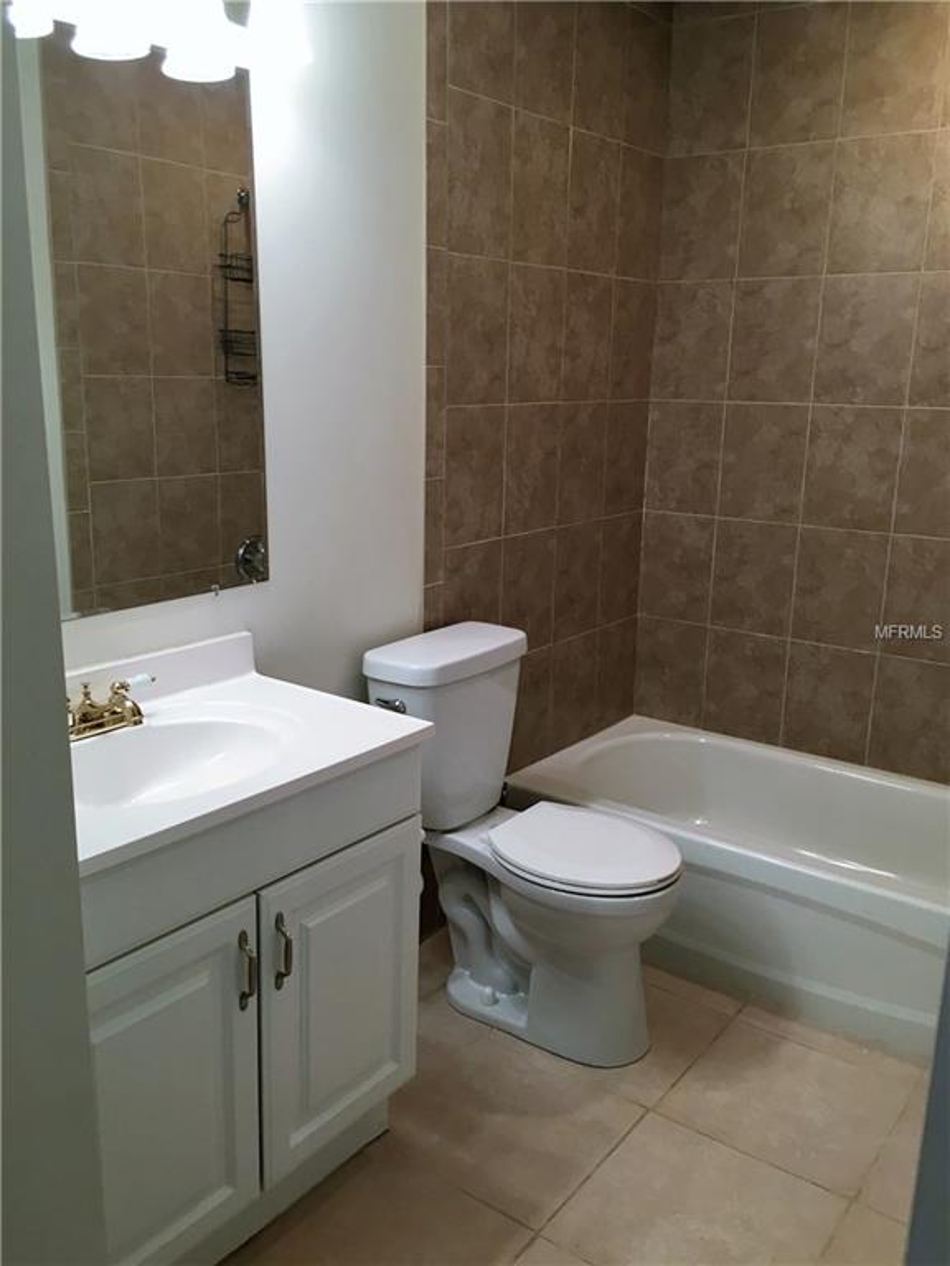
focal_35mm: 29
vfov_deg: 61.7
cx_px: 475
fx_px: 1061
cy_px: 633
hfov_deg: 48.2
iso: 25
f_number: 2.2
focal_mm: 4.15
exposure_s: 1/30
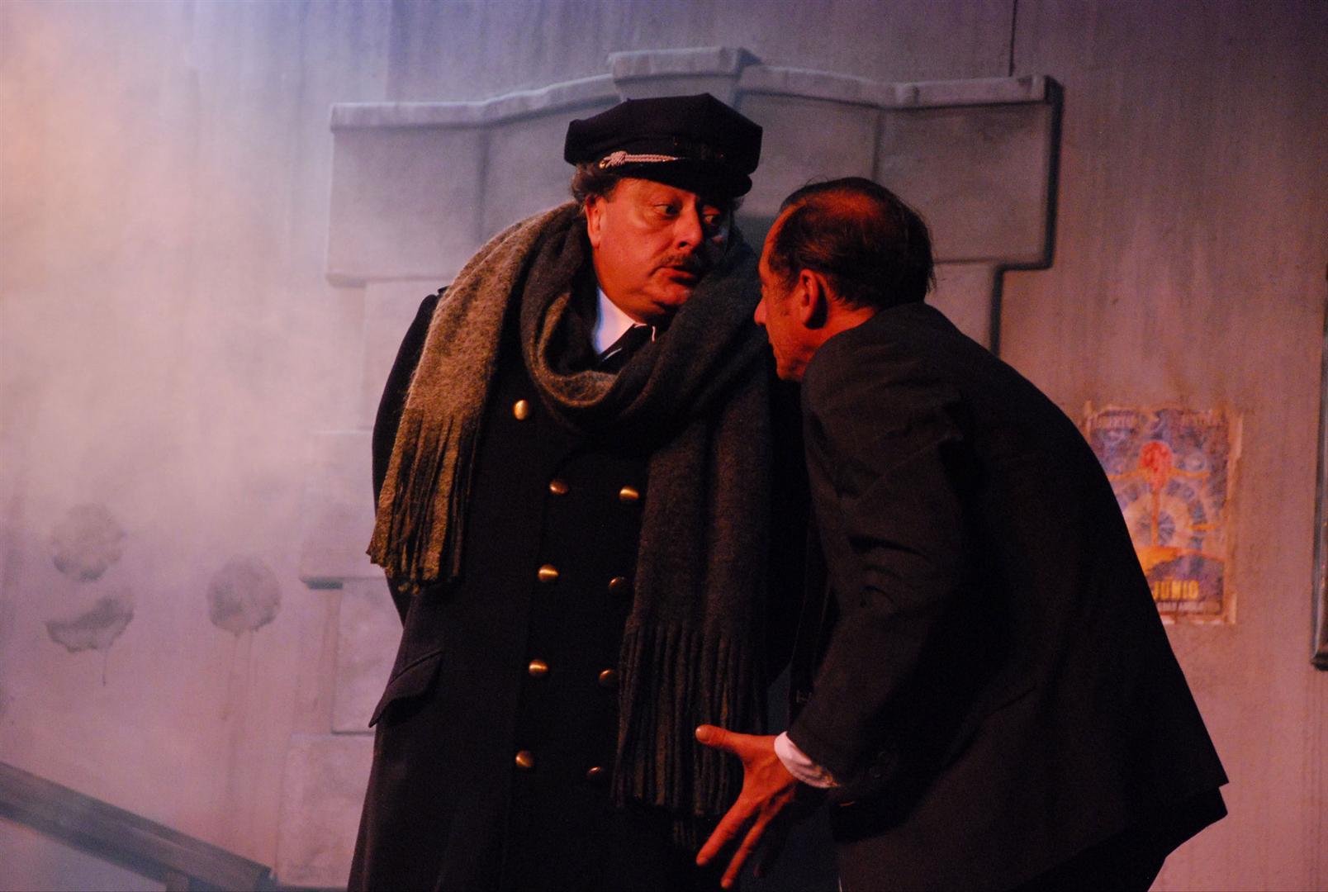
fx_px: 4991
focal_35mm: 135
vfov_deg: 10.2
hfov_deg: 15.2
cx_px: 664
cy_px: 446
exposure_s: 1/15
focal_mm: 90
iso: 1600
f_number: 5.6
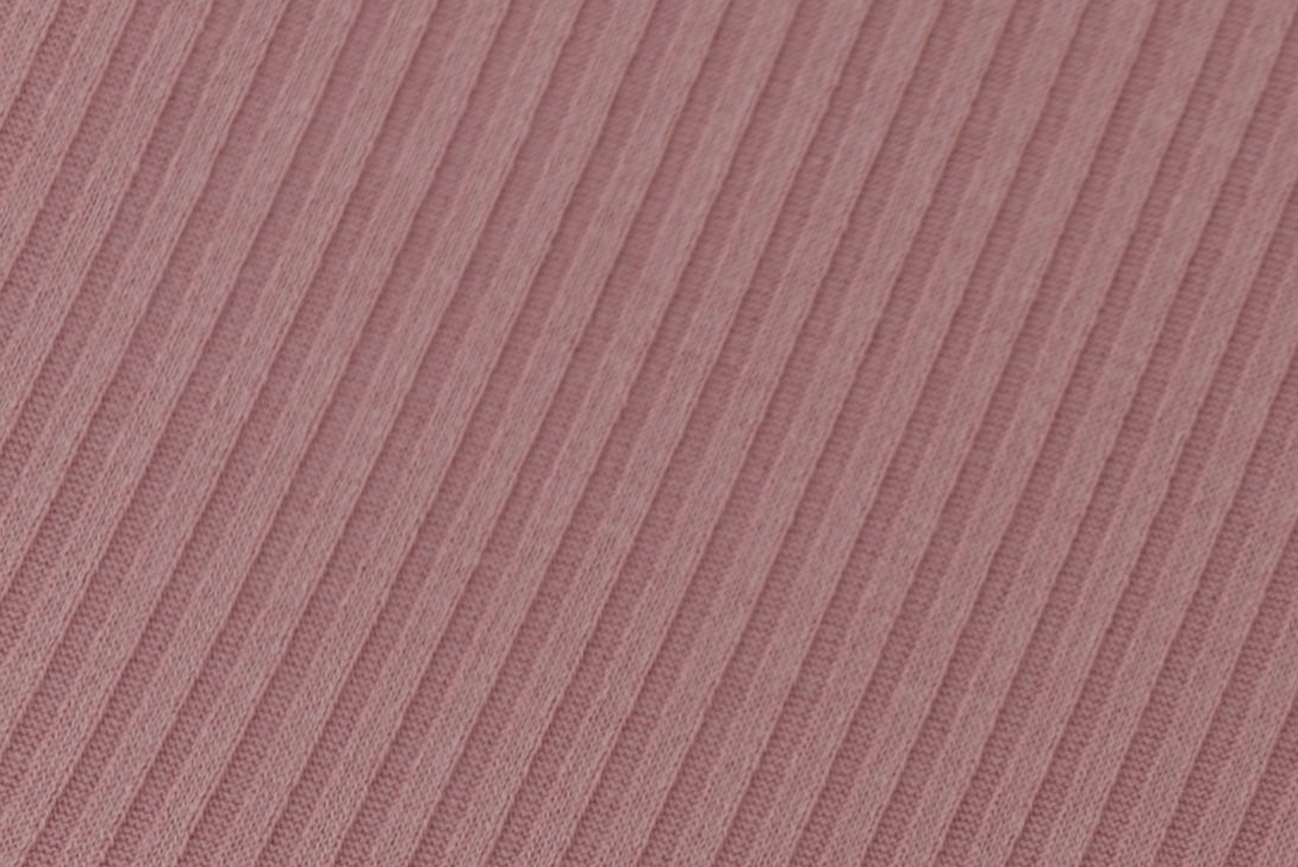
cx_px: 1723
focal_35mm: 138
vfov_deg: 9.8
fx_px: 4978
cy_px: 1006
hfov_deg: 14.2
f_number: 3.5
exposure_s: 1/250
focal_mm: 50
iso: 100
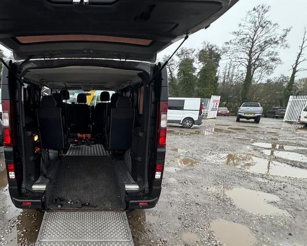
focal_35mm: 23
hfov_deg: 69.6
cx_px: 92
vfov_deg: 59.7
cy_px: 162
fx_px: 209
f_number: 2.2
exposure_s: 1/60
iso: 250
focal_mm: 2.22
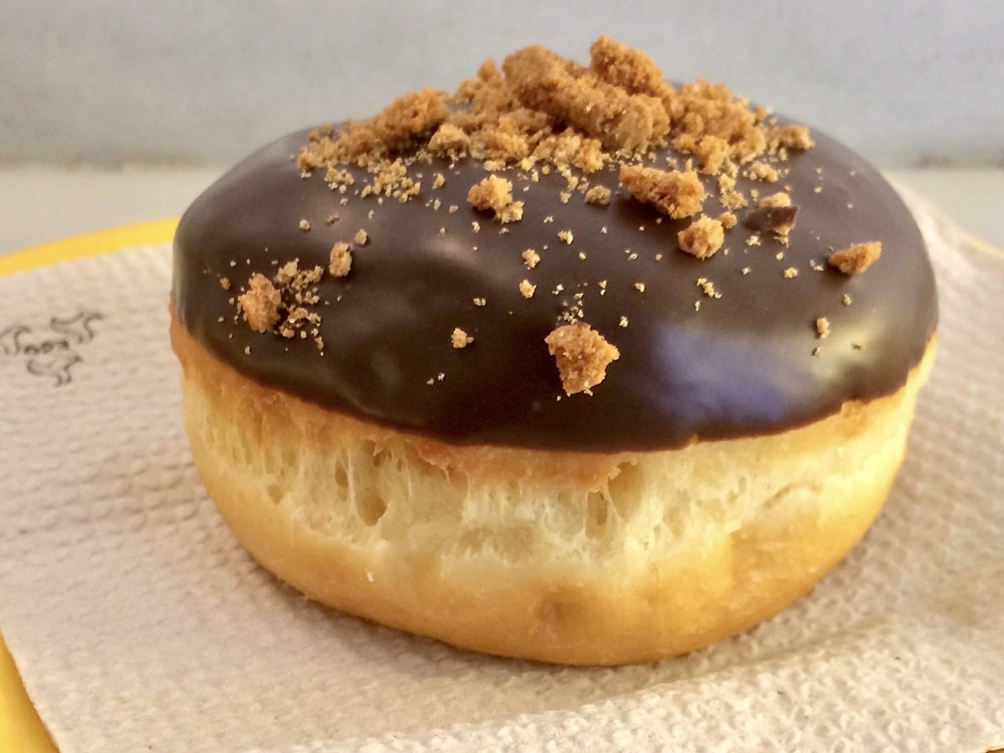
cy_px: 376
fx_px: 1160
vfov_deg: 36.0
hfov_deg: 46.8
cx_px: 502
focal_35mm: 40
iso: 125
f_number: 2.2
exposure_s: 1/33
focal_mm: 4.12
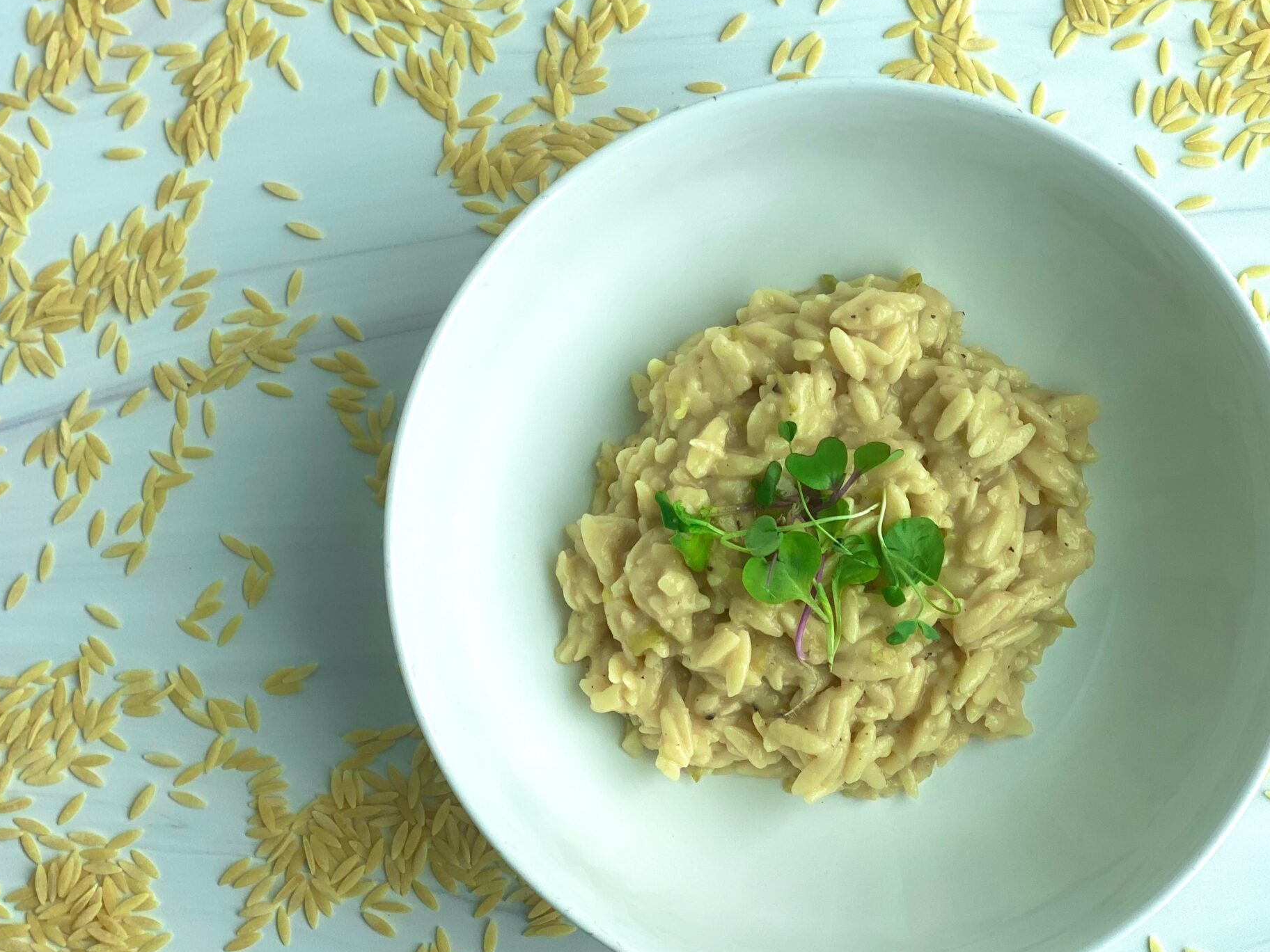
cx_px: 825
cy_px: 479
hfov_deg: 26.6
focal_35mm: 73
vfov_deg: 20.2
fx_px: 2678
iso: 20
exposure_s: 1/298
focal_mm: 6
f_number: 2
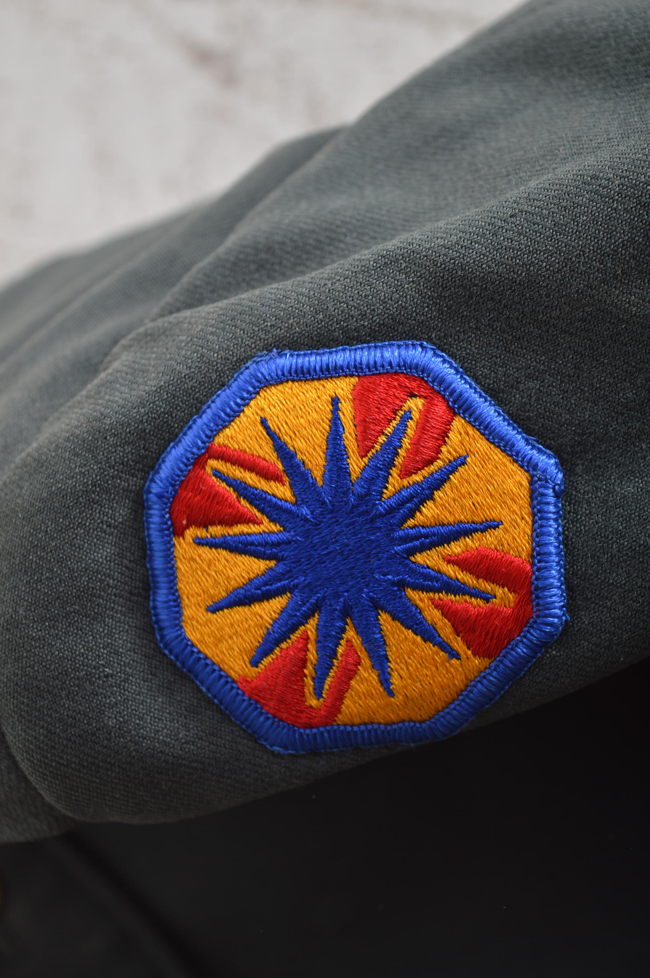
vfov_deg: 24.6
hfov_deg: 16.5
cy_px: 489
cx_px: 325
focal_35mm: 82
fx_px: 2238
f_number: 5.6
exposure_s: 1/200
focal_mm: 55
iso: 100
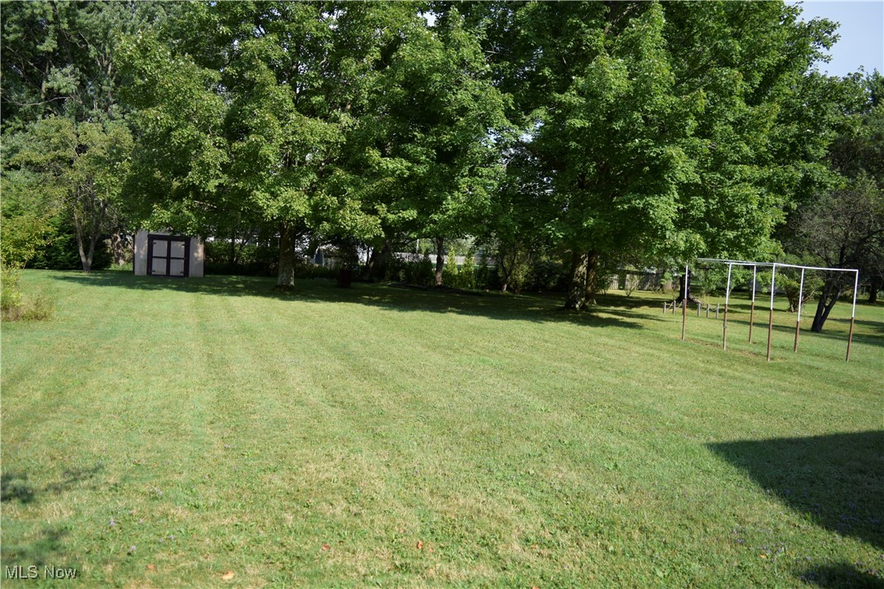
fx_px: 663
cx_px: 442
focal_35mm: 27
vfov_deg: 47.9
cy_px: 294
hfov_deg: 67.4
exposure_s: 1/1250
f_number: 3.5
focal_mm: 18
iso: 200
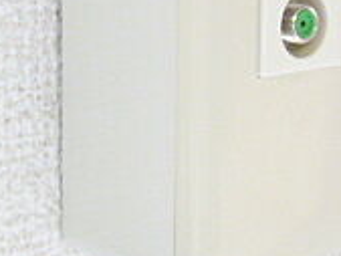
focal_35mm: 106
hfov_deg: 18.1
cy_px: -26
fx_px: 1045
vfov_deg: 13.7
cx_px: 341
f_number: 2.8
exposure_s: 1/60
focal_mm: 5
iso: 800
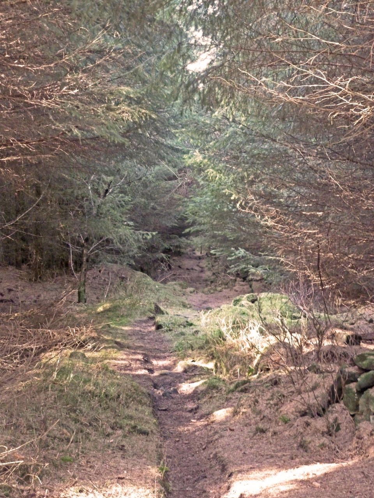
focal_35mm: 57
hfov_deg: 25.7
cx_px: 187
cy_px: 249
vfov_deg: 33.8
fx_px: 821
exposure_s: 1/8
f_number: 4.4
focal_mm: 10.1
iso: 800
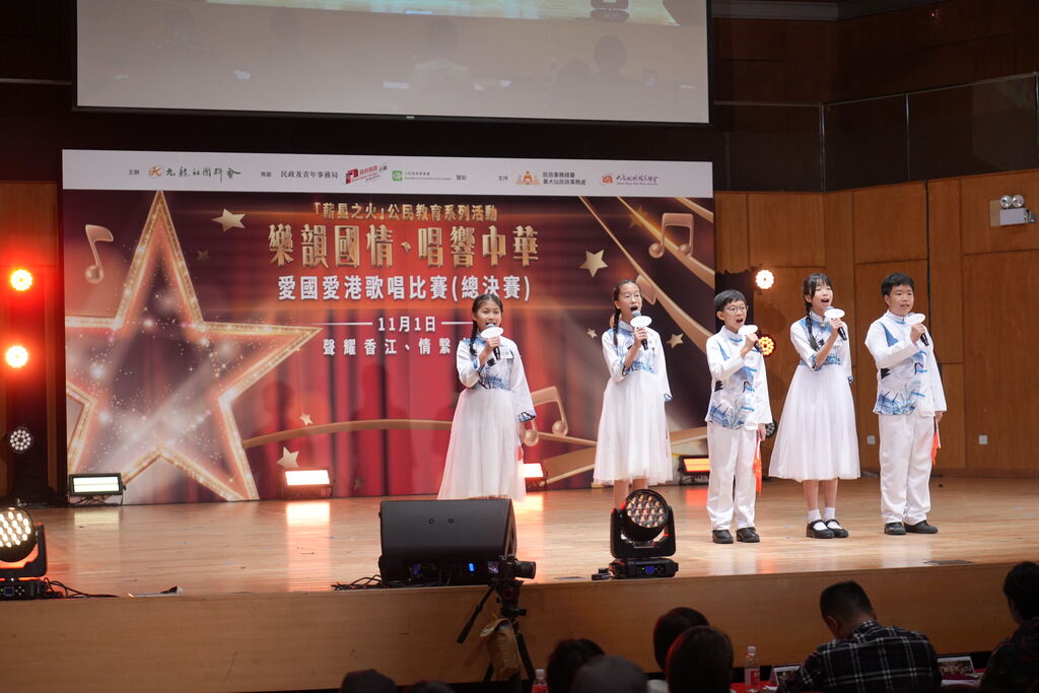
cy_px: 346
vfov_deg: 19.5
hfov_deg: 28.8
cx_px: 520
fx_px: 2020
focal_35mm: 70
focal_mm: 70
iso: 1600
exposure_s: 1/500
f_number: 2.8
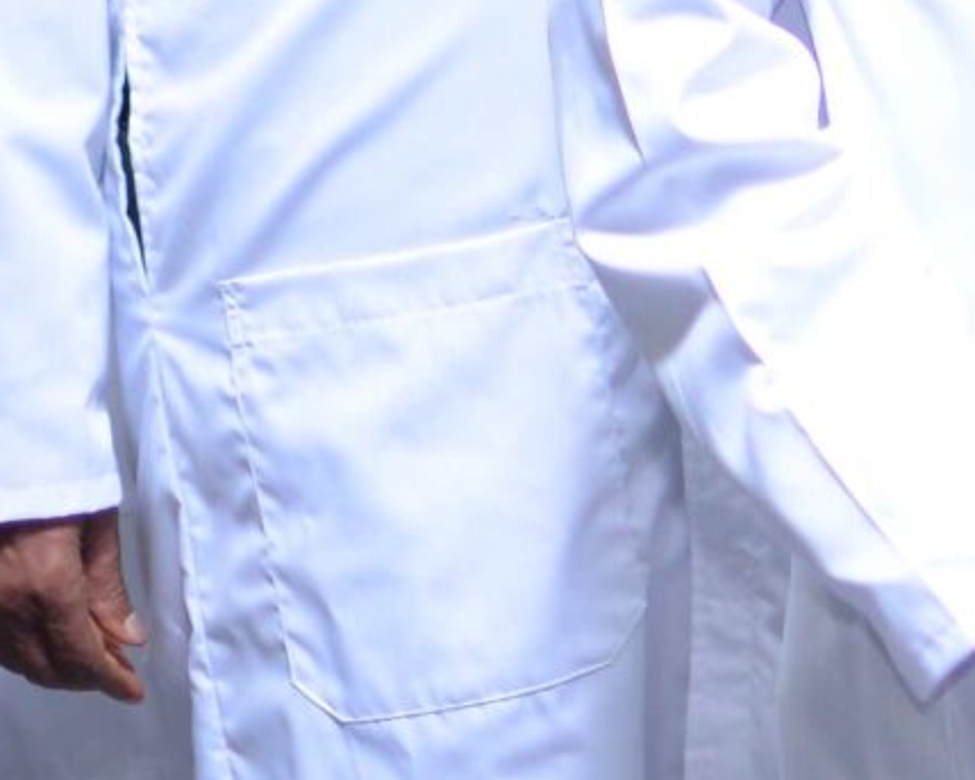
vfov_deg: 7.6
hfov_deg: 9.6
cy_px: -763
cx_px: 1355
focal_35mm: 196
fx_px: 5655
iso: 640
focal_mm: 35
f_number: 1.8
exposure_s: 1/160
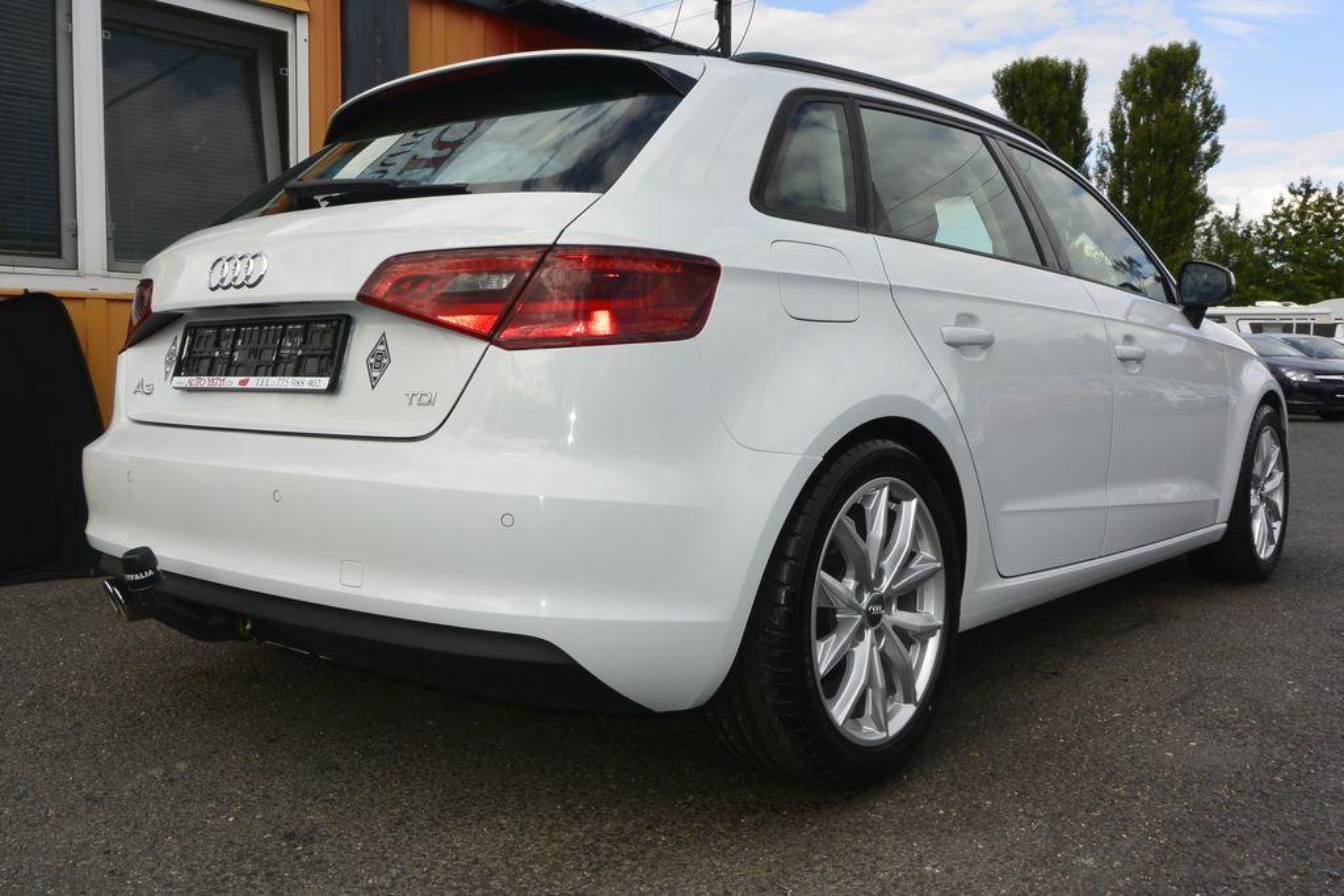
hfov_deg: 60.3
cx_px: 672
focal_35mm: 31
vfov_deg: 42.3
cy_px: 448
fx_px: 1157
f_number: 9
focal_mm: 11.8
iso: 160
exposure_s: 1/250
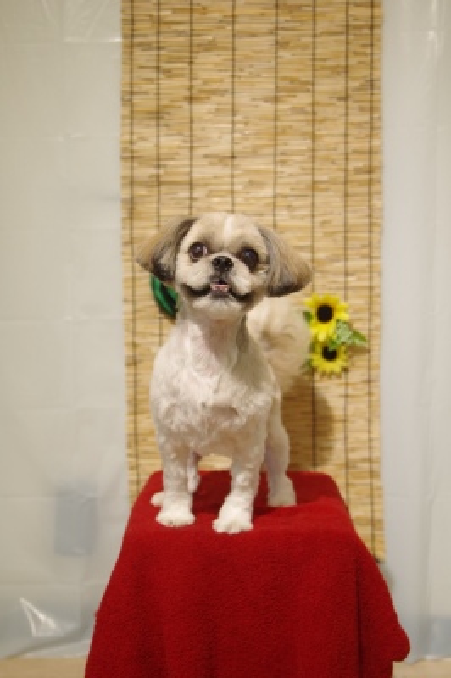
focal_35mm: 57
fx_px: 1073
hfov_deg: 23.7
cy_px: 339
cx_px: 226
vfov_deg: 35.1
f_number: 2.8
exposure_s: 1/100
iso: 320
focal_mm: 38
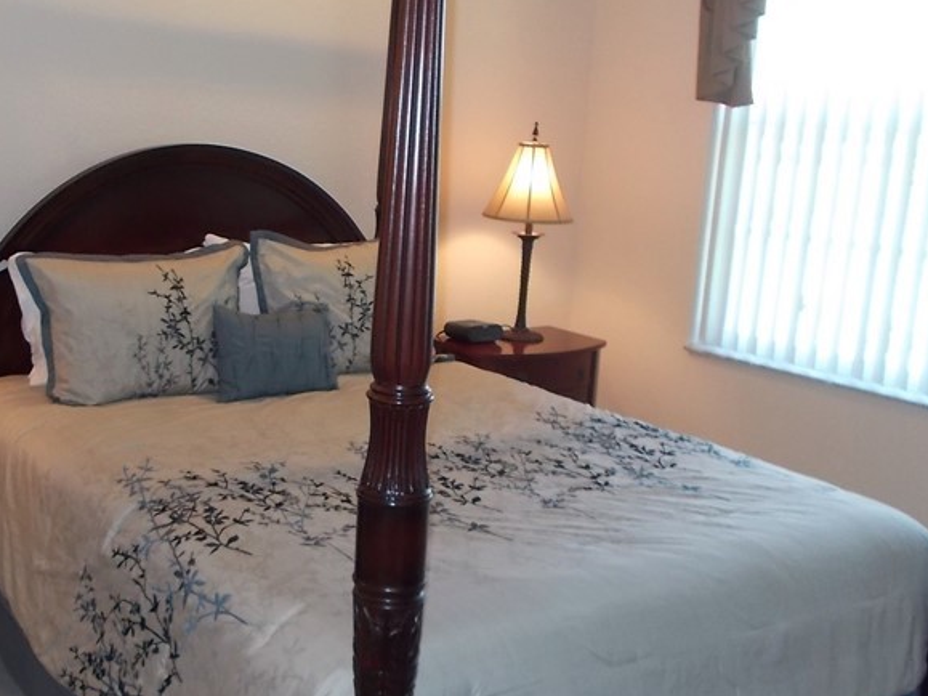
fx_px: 1233
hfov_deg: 40.8
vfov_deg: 31.4
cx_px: 327
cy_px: 404
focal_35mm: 46
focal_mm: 4.6
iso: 200
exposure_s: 1/25
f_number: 3.2
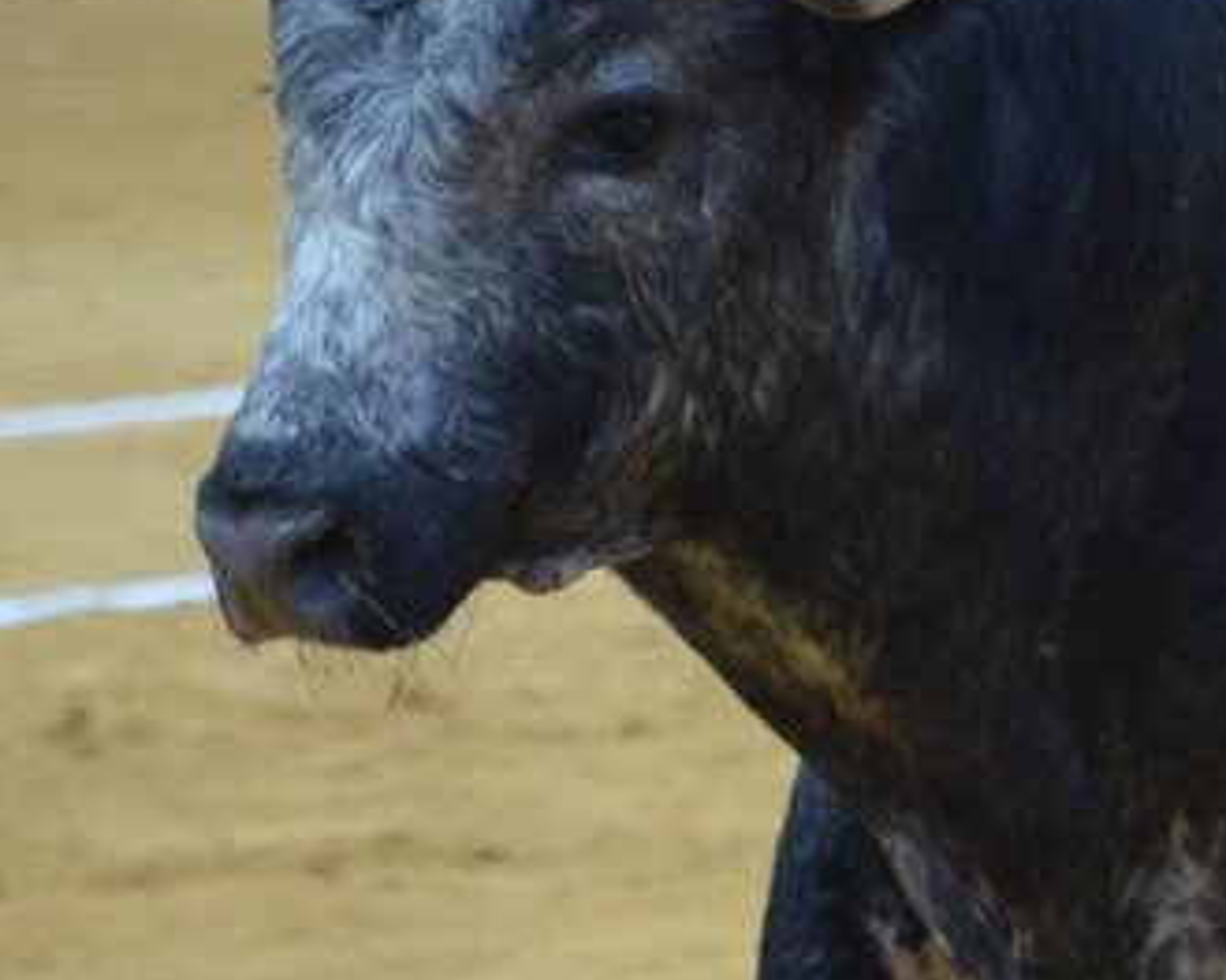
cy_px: 650
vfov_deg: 3.0
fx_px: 18971
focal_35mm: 523
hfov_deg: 3.7
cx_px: 1457
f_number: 2.8
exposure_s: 1/640
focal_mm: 102
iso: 800
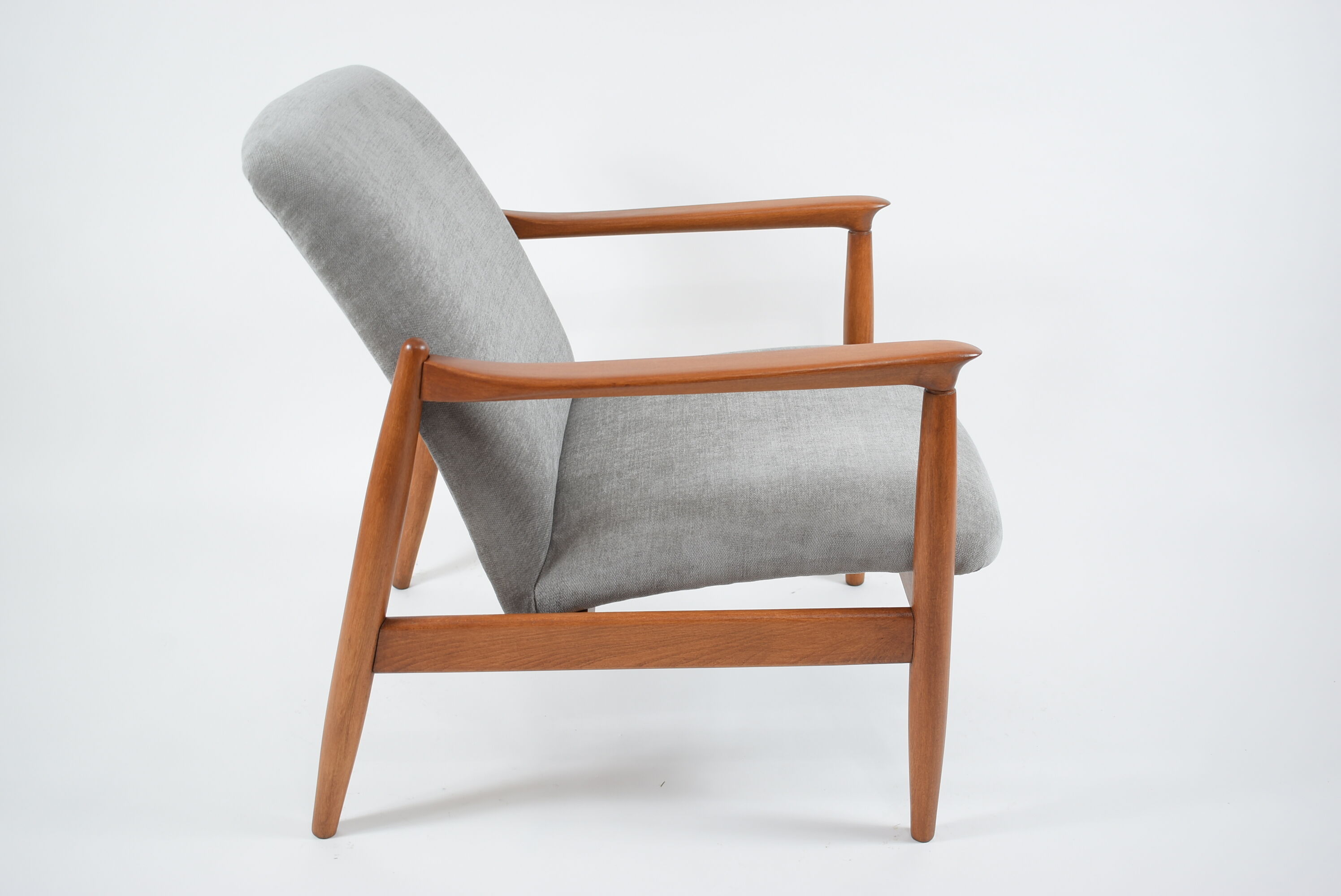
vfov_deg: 33.1
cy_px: 448
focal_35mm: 40
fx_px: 1510
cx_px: 670
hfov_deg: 47.9
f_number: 4
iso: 100
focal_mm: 27
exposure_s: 1/13
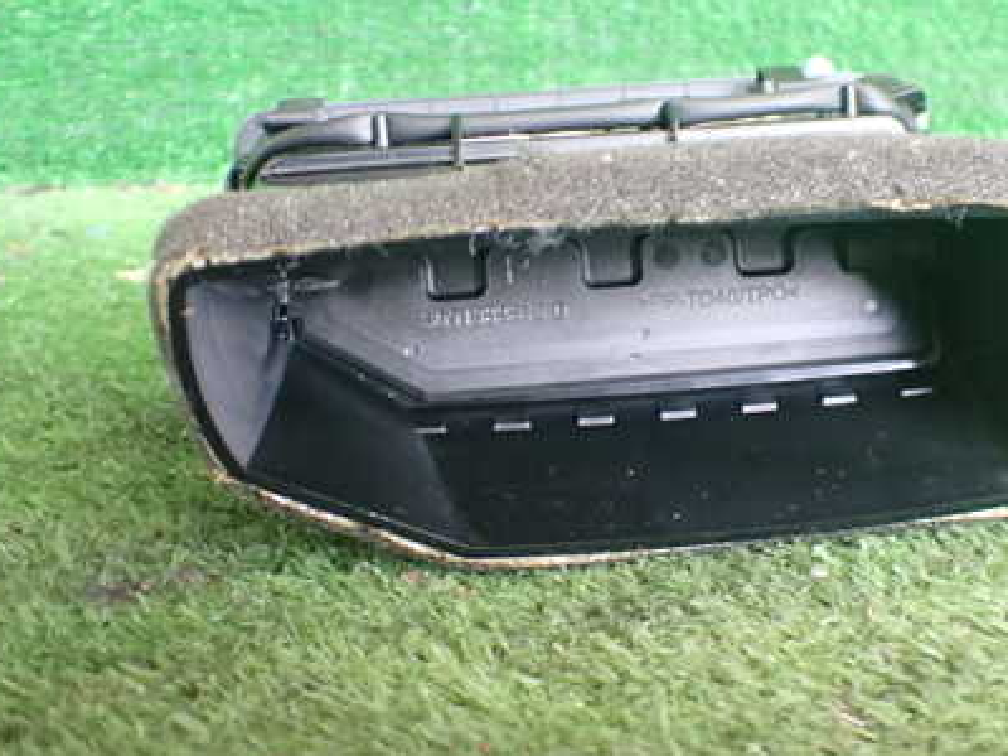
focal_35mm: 45
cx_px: 640
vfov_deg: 32.0
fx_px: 1310
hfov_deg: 41.7
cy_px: 282
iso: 800
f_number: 2.3
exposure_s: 1/60
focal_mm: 5.4
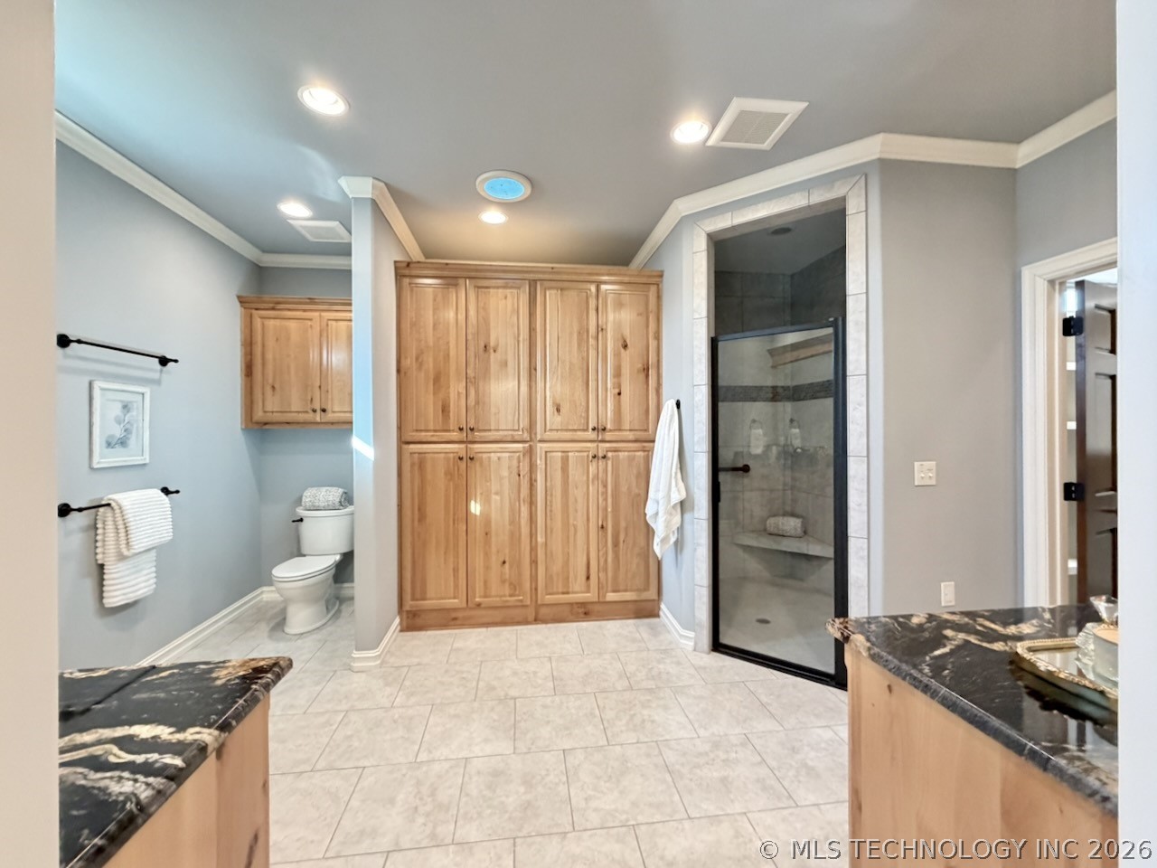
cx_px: 578
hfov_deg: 102.1
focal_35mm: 14
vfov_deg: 85.7
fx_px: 468
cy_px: 434
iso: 640
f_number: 2.2
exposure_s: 1/60
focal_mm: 2.22
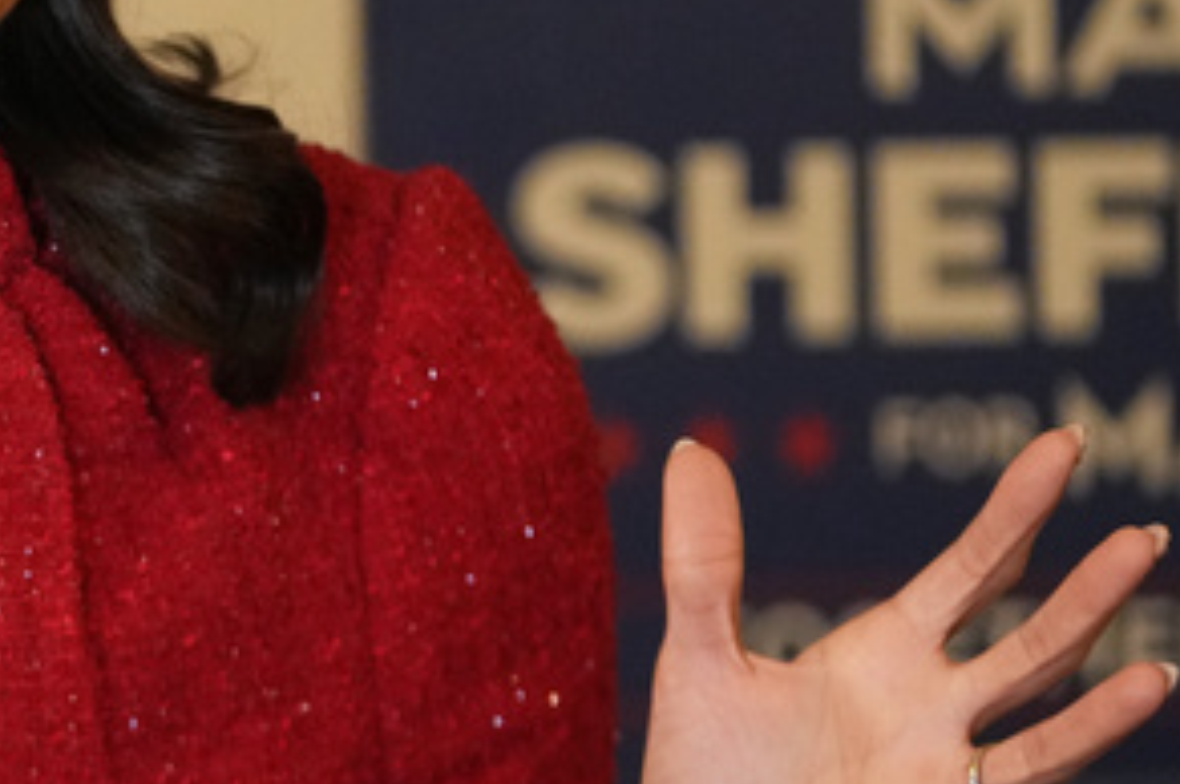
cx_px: -150
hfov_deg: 3.7
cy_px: 176
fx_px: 18171
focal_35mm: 555
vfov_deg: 2.5
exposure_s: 1/320
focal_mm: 158
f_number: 2.8
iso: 3200
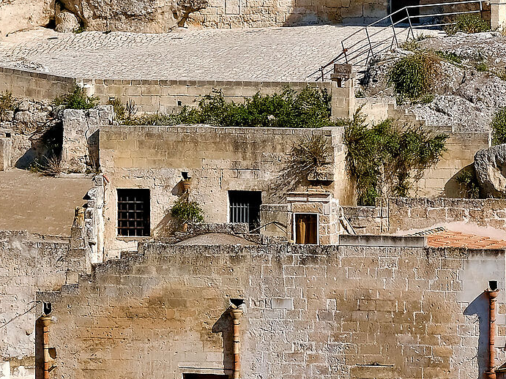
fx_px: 4151
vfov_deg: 5.2
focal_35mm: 284
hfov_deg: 7.0
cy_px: -173
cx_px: 349
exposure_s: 1/280
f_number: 11
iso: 160
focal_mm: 56.5
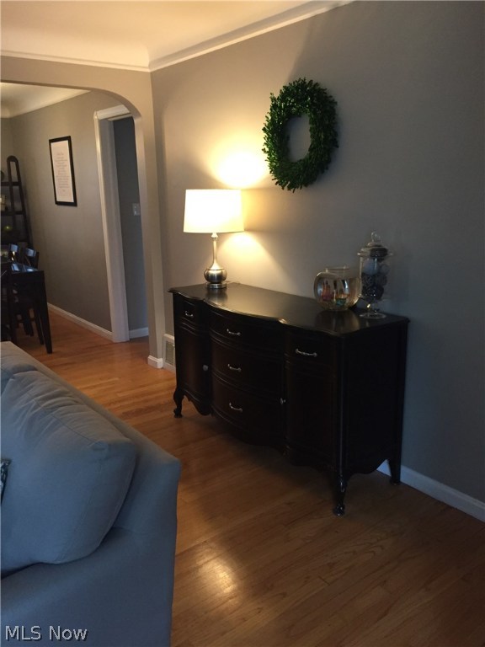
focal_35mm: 29
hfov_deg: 48.2
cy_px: 324
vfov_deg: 61.7
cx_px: 242
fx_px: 542
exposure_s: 1/30
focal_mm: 4.15
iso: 200
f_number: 2.2
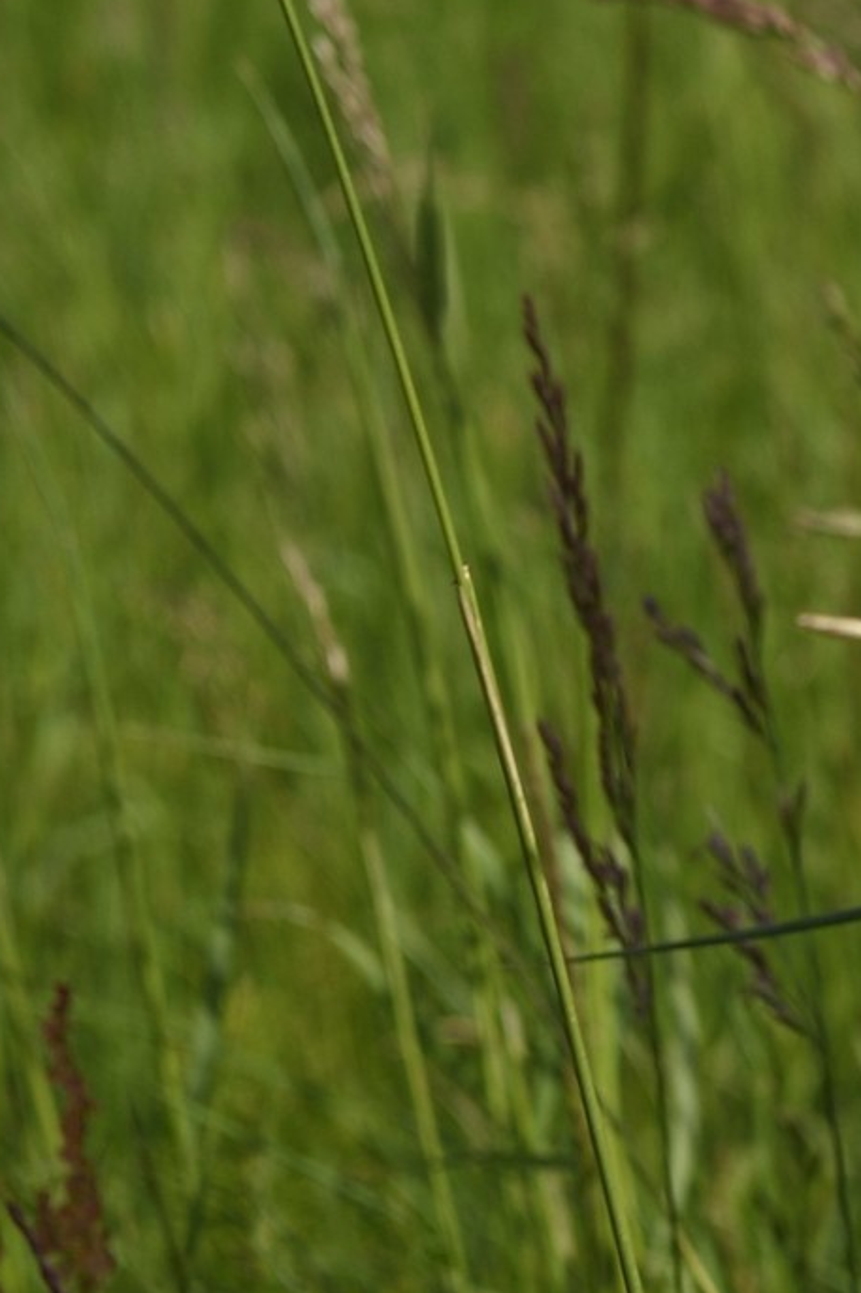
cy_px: -560
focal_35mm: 182
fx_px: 6532
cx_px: 1453
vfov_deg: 10.9
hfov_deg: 7.4
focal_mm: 52
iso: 200
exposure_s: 1/2500
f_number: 5
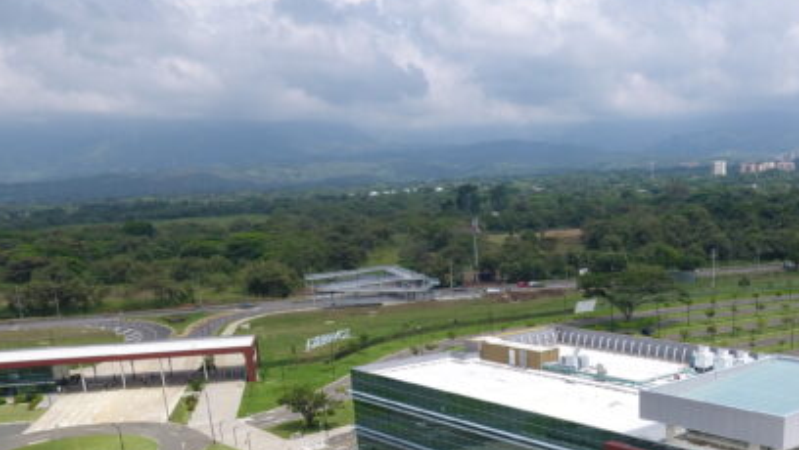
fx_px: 869
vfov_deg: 26.8
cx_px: 533
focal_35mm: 41
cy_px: 491
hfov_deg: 48.5
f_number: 2.8
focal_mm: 3.61
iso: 100
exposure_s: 1/232
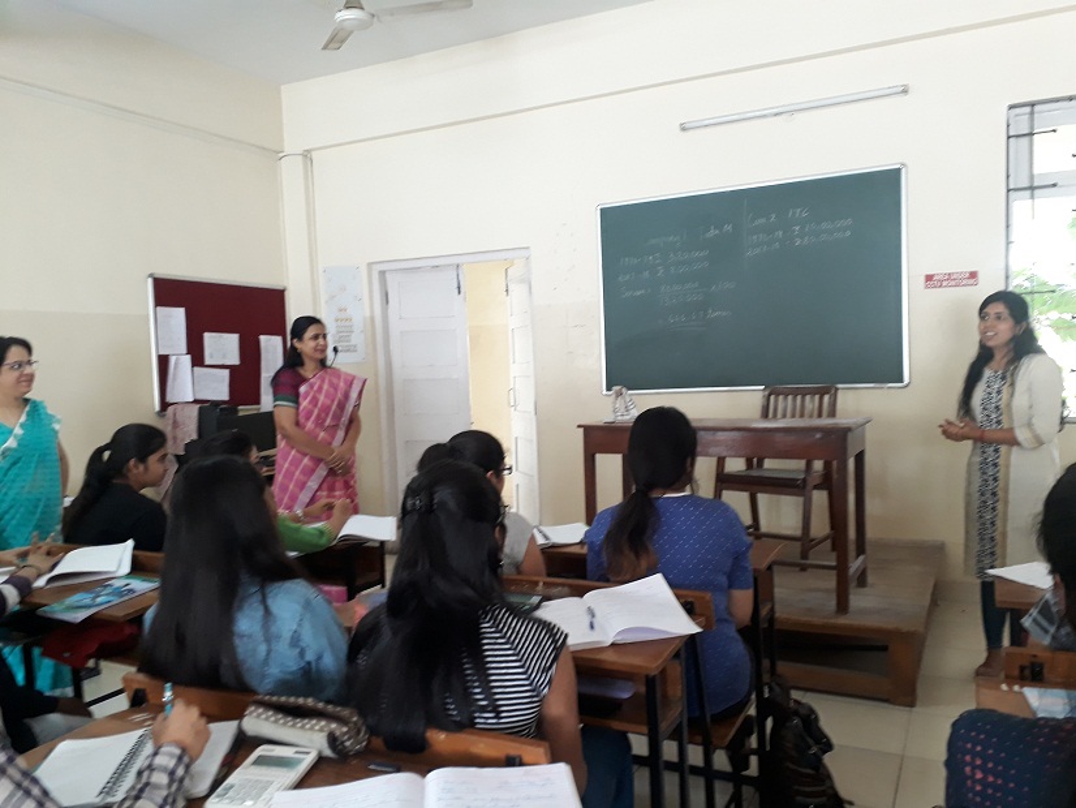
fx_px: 840
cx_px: 538
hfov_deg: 65.3
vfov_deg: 51.4
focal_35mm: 27
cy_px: 404
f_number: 1.9
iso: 160
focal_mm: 3.6
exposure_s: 1/20
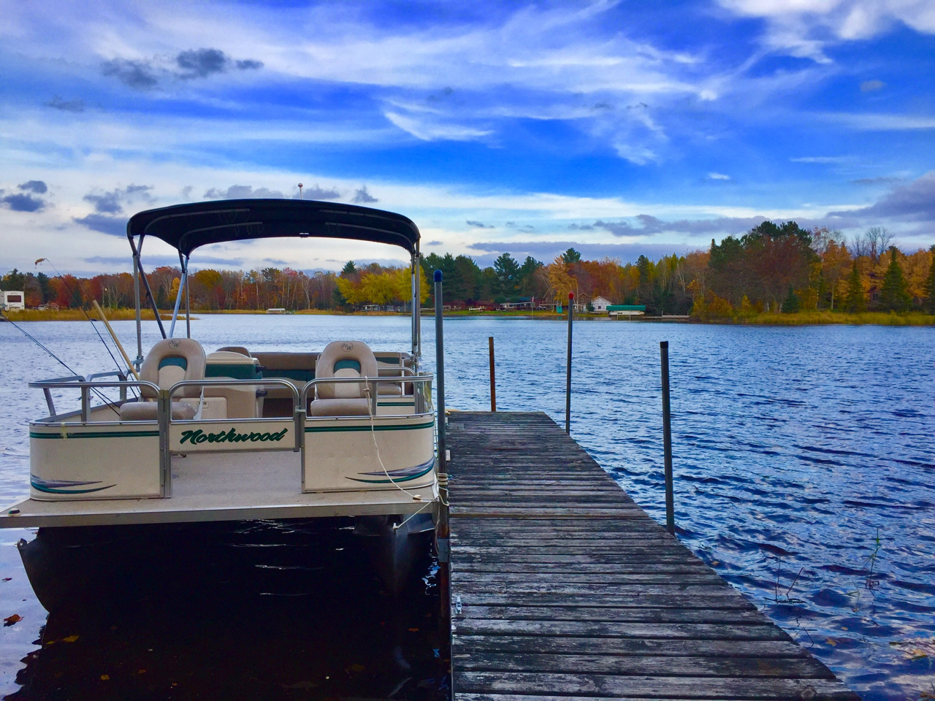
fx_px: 783
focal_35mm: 29
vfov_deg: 48.2
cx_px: 468
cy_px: 350
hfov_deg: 61.7
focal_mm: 4.15
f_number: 2.2
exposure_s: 1/455
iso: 32
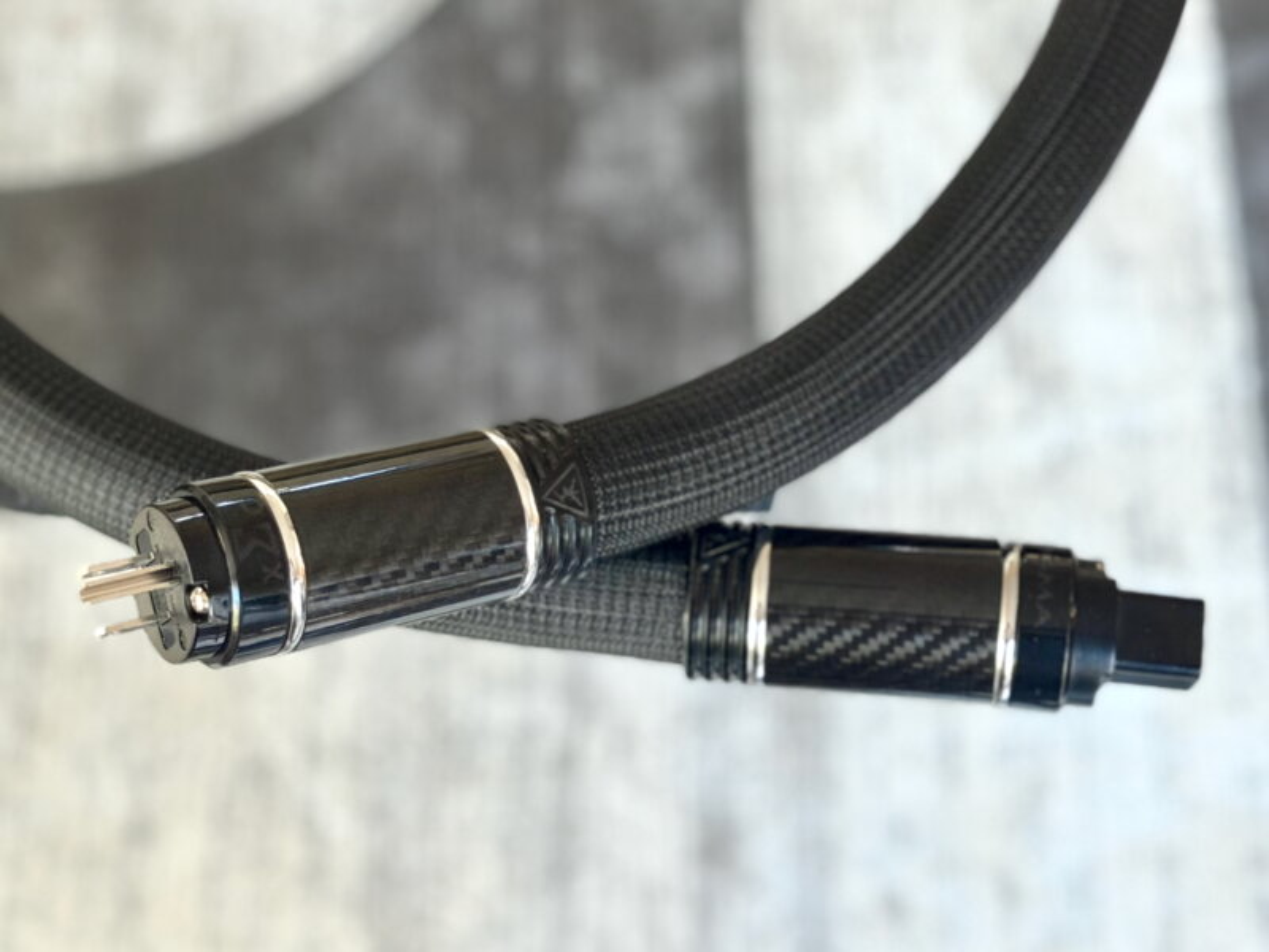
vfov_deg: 30.3
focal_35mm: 48
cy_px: 476
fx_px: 1760
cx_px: 634
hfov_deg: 39.7
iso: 250
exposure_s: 1/51
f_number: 1.78
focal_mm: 6.76
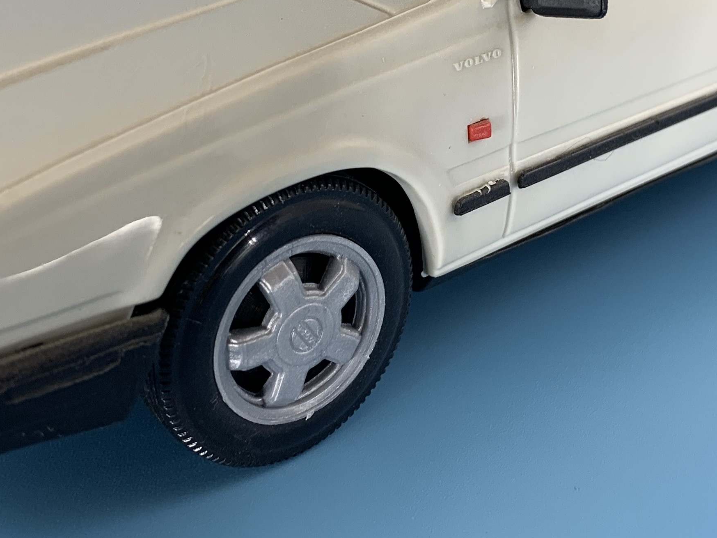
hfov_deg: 32.2
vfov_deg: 24.0
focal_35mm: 60
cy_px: 99
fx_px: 1243
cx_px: 360
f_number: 1.8
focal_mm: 4.25
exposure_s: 1/100
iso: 50
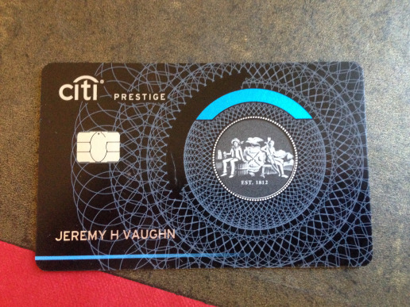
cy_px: 154
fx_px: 391
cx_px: 205
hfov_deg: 55.4
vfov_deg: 42.9
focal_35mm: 33
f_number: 2.4
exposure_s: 1/15
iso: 500
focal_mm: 4.12
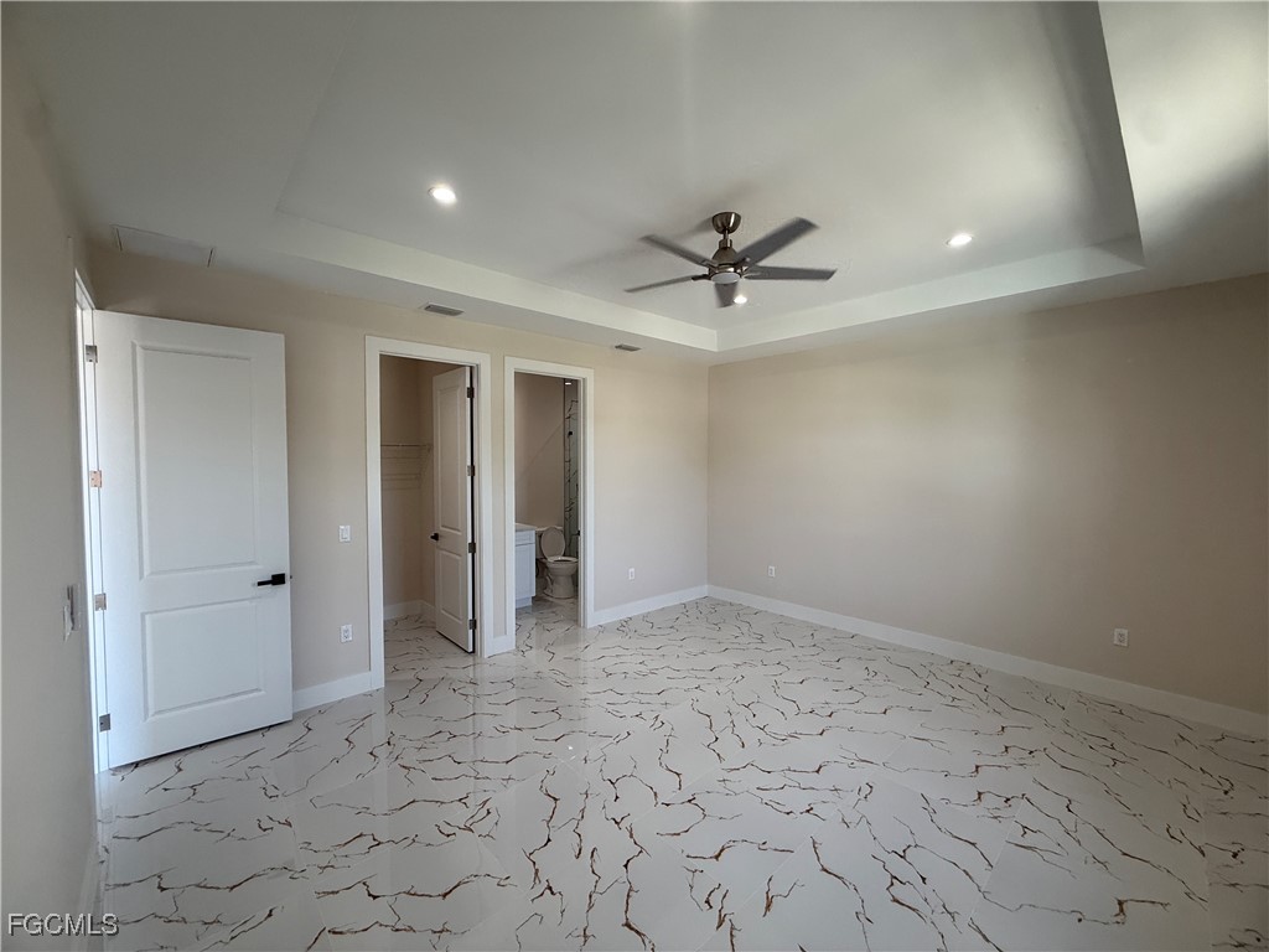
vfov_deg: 85.7
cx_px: 634
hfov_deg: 102.1
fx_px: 513
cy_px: 476
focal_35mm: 14
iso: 125
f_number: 2.2
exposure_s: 1/120
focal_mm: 2.22
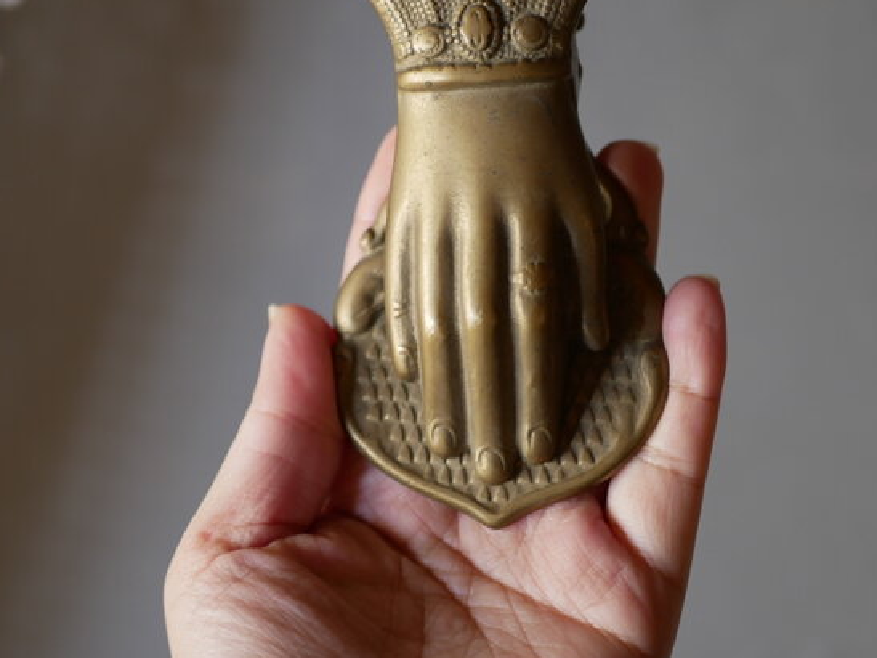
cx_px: 414
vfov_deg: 18.8
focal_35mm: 78
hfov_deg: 25.0
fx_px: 1976
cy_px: 162
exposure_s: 1/125
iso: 250
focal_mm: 25
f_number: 1.7
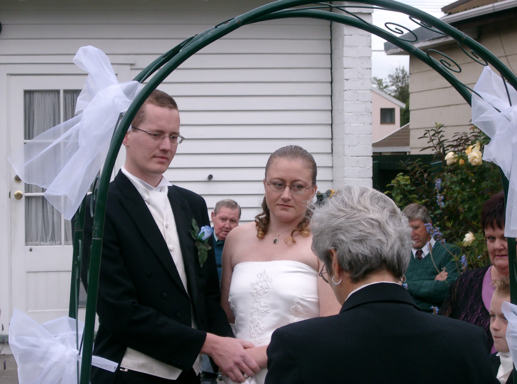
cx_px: 258
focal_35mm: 112
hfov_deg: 17.6
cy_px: 192
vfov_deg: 13.1
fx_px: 1667
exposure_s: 1/250
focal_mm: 22.8
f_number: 4.8
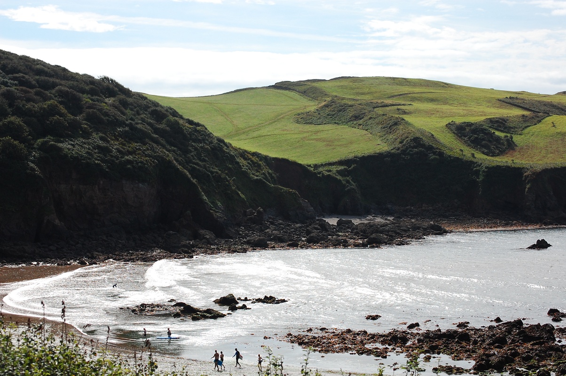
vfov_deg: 16.5
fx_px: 1296
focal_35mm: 82
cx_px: 283
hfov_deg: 24.6
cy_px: 188
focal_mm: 55
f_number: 13
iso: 400
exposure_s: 1/640
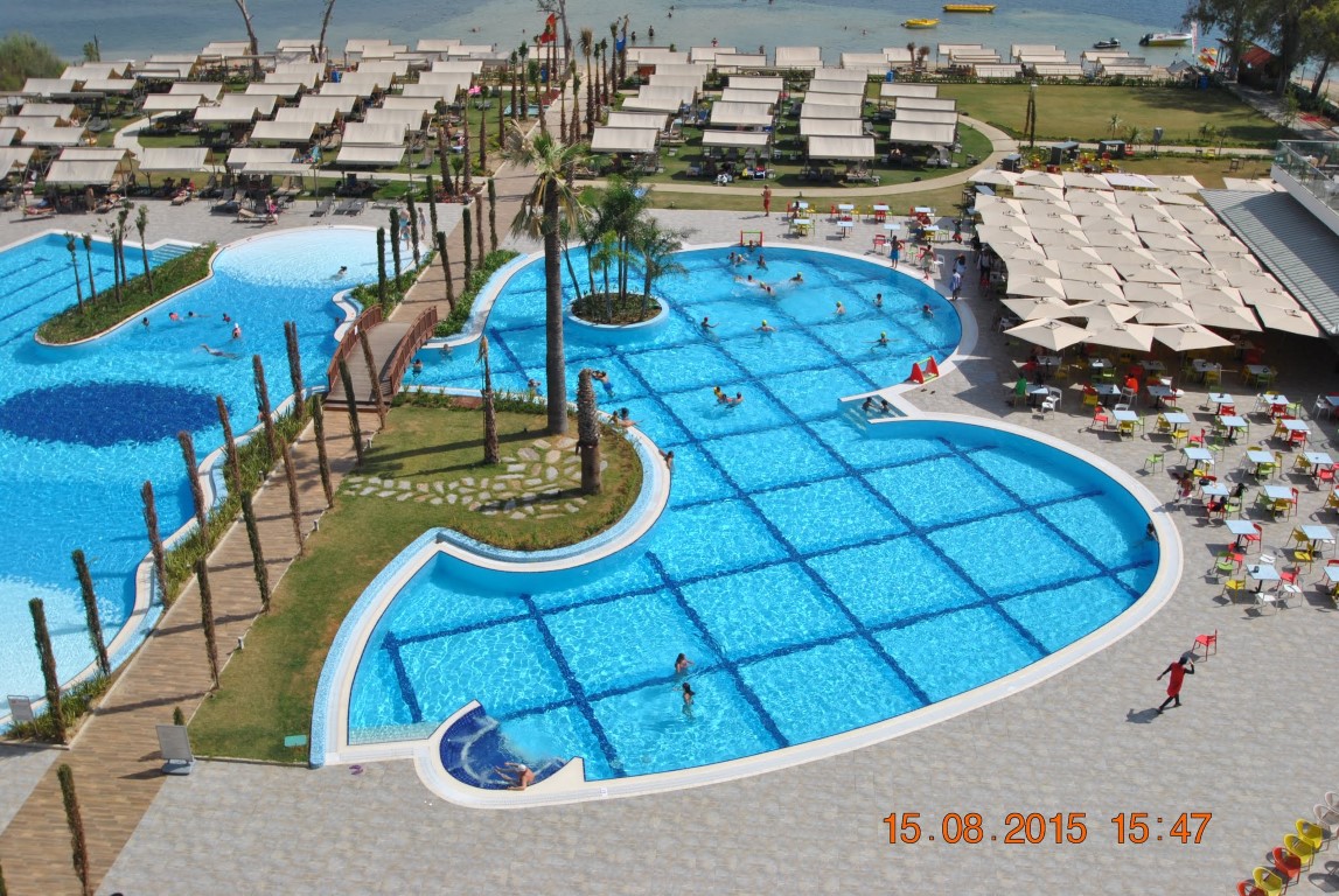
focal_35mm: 36
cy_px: 448
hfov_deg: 53.1
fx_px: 1341
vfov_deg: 37.0
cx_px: 670
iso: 100
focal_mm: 24
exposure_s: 1/320
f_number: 9
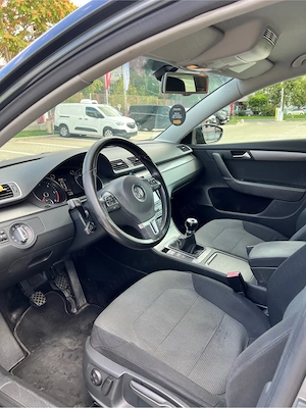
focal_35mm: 26
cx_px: 153
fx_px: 306
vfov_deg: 67.3
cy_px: 204
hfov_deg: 53.1
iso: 32
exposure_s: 1/122
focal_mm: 5.7
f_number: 1.5
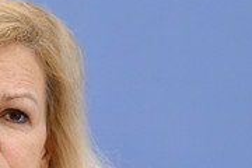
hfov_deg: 5.7
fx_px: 2541
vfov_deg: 3.8
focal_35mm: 363
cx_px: -32
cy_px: 178
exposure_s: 1/800
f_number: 5
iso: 4000
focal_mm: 145
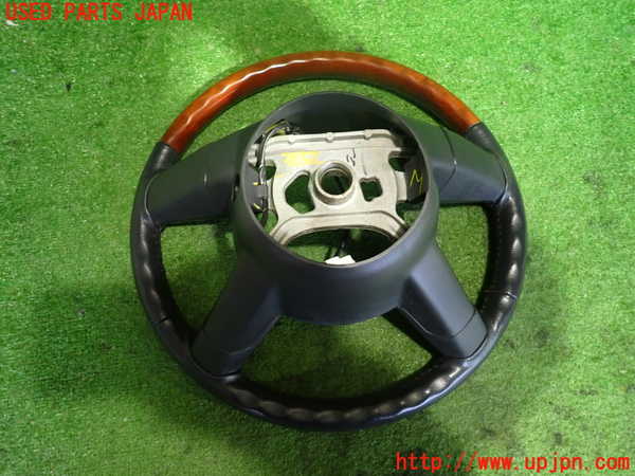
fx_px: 459
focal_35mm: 25
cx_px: 318
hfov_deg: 69.4
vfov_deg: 54.9
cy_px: 238
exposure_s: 1/25
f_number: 2
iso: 800
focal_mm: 4.5
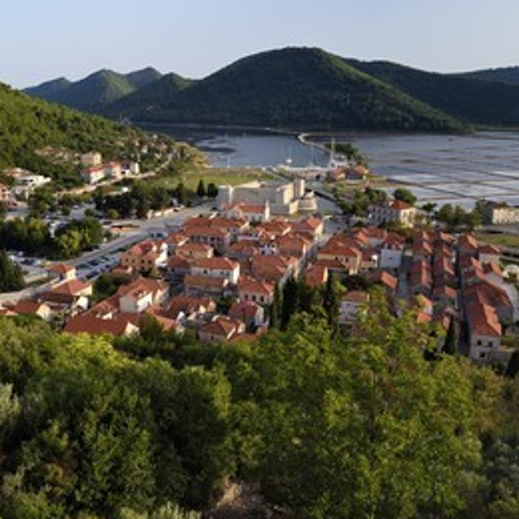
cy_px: 252
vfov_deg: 49.7
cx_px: 163
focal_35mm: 33
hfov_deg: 48.7
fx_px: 560
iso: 200
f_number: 11
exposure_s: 1/100
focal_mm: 24
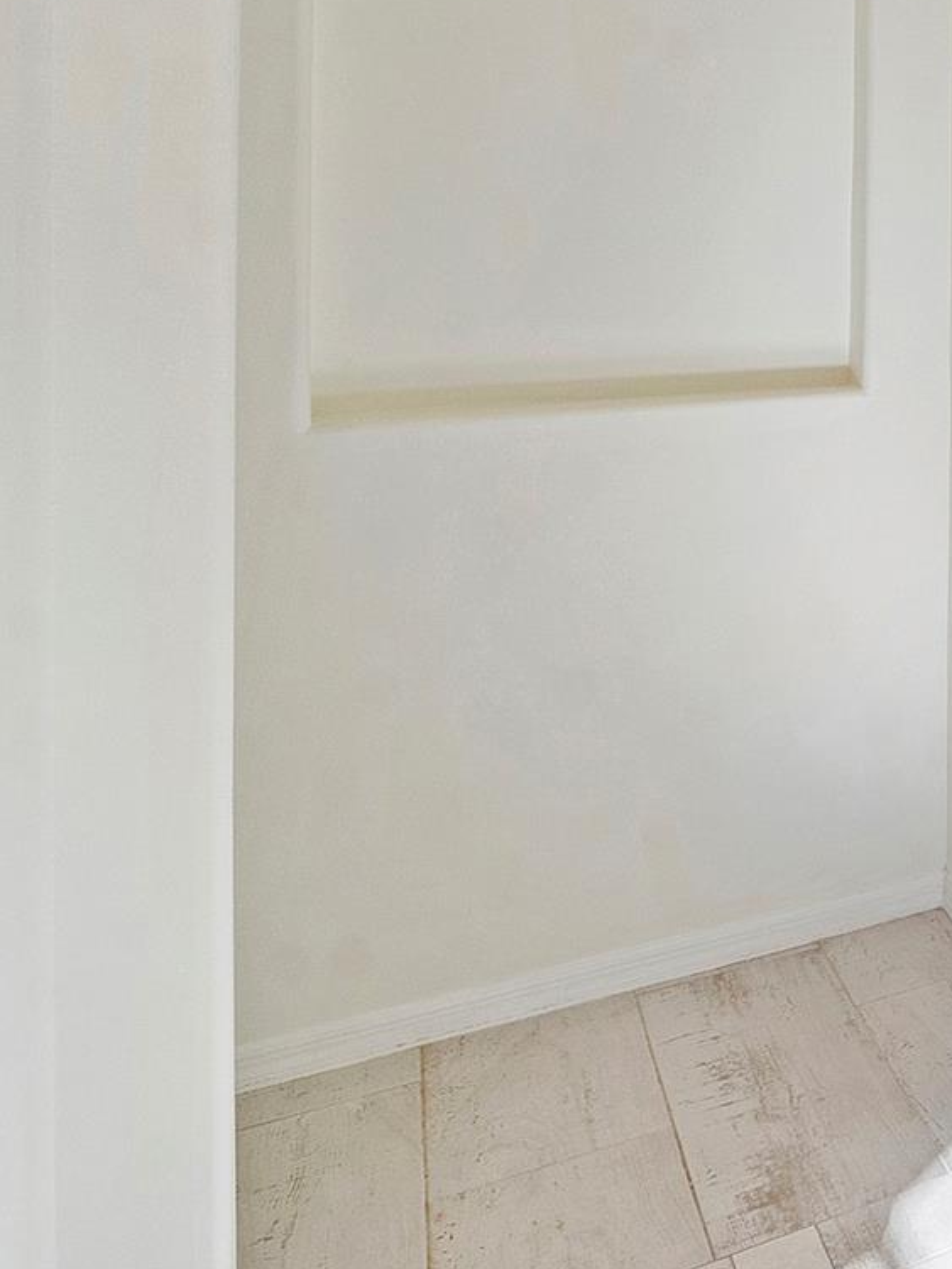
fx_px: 1587
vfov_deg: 41.2
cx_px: 1691
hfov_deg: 21.8
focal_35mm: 43
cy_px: 209
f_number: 11
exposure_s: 1/20
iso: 160
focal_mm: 11
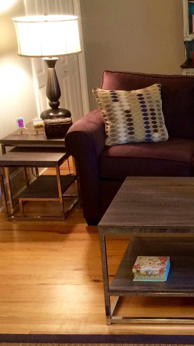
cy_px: 159
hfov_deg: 21.1
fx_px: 485
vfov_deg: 39.1
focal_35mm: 53
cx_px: 230
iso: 160
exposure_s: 1/30
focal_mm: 4.15
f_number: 2.2
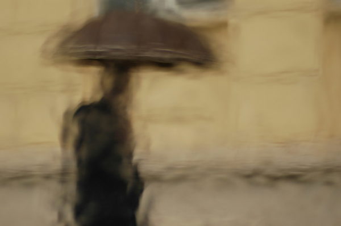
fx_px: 993
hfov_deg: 19.5
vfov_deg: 13.0
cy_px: 113
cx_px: 170
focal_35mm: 105
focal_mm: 70
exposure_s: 1/160
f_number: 4
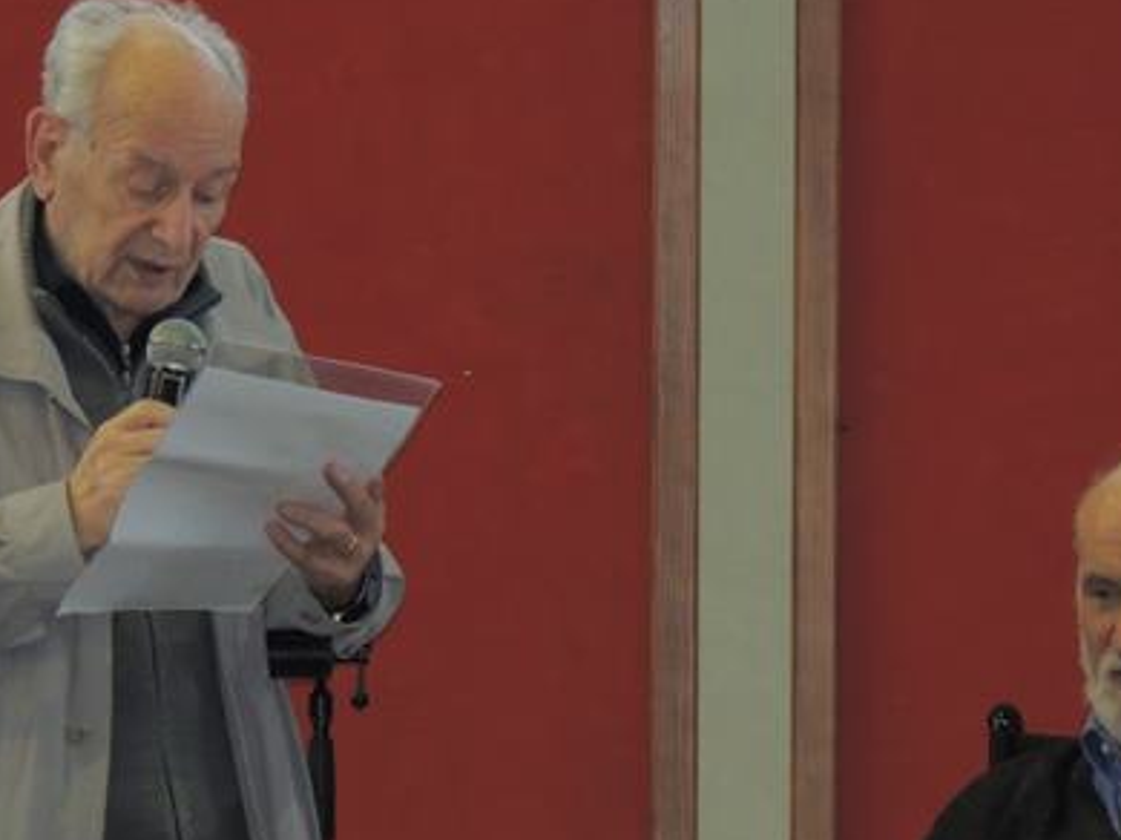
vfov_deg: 3.2
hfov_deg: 4.3
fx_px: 14952
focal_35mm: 462
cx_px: 509
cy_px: 397
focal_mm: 53.5
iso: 800
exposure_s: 1/60
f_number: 4.8
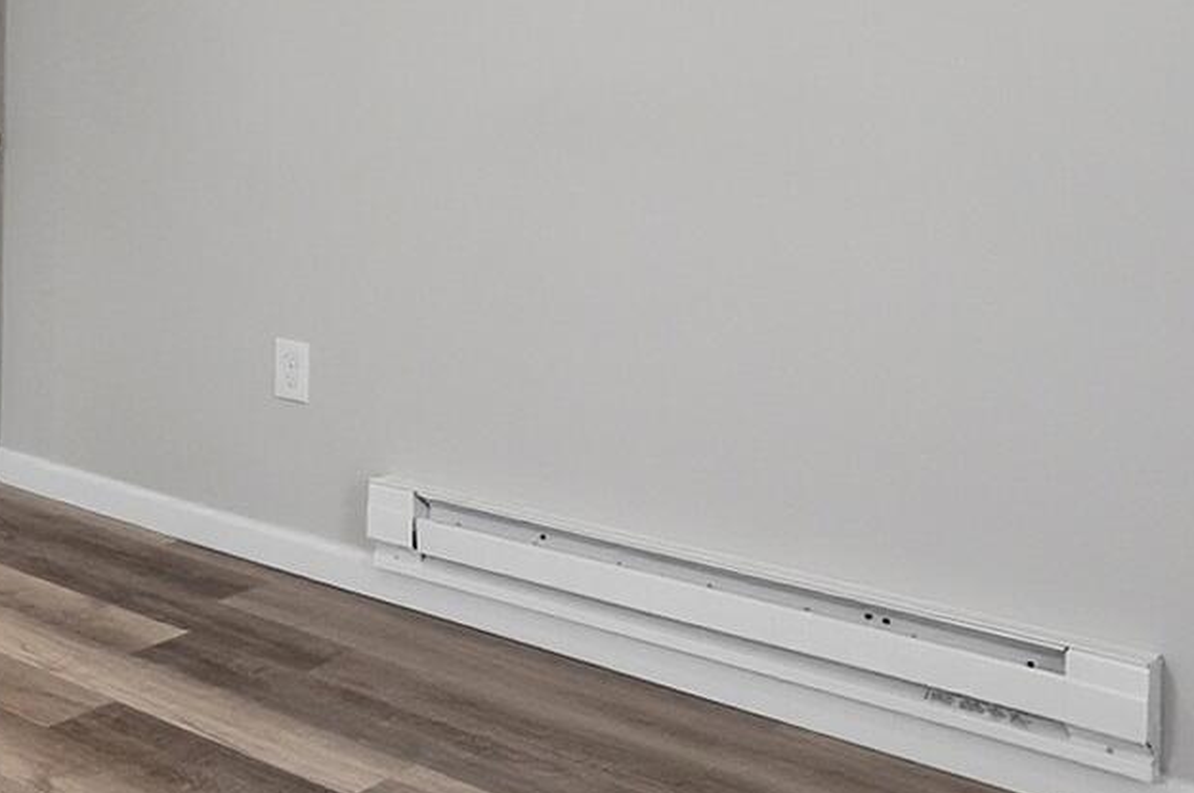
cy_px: -4
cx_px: -317
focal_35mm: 48
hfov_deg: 32.3
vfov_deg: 26.5
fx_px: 1590
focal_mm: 10
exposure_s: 1/250
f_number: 4.5
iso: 100
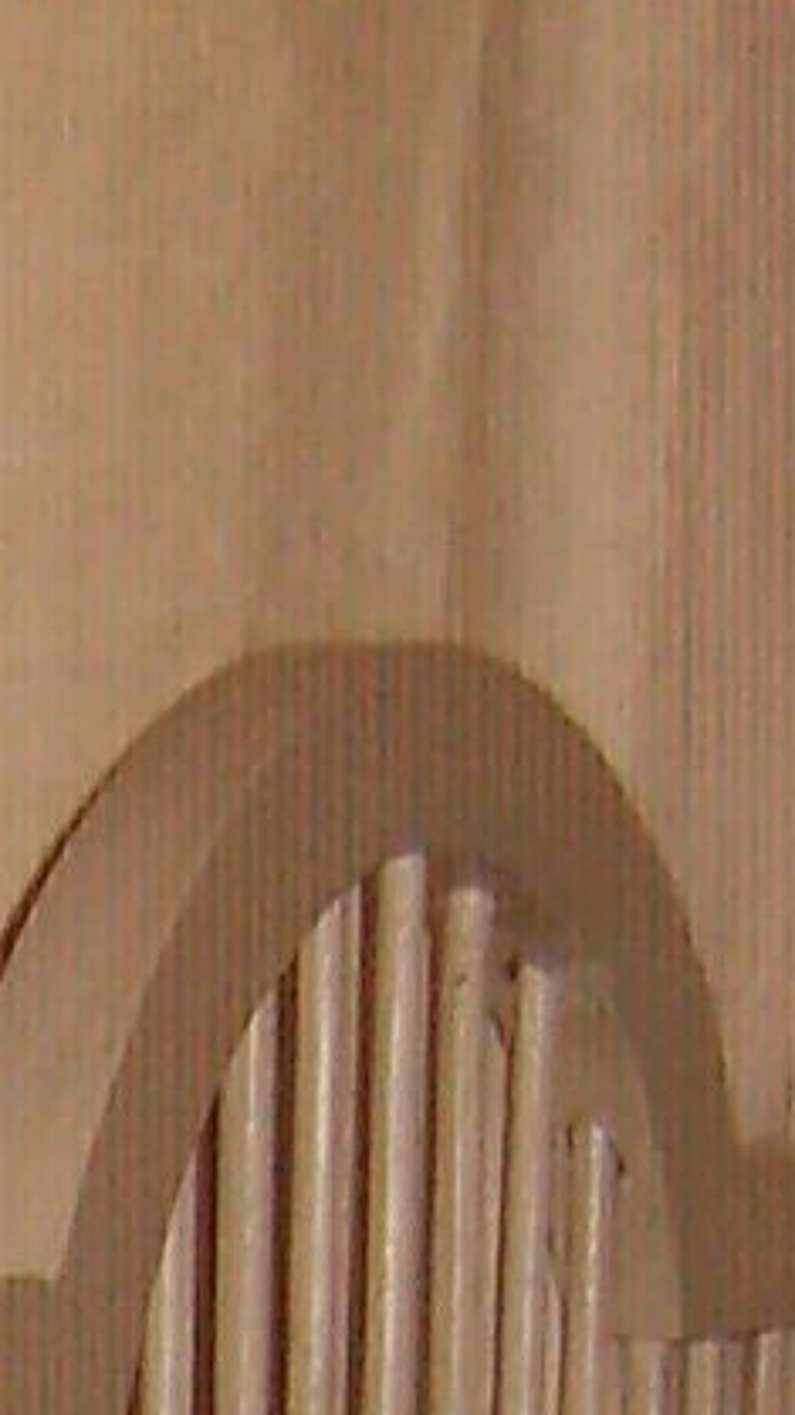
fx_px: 11172
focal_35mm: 298
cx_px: -1627
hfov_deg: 3.9
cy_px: 4719
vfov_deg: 6.4
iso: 100
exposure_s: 1/30
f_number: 2.8
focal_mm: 7.4
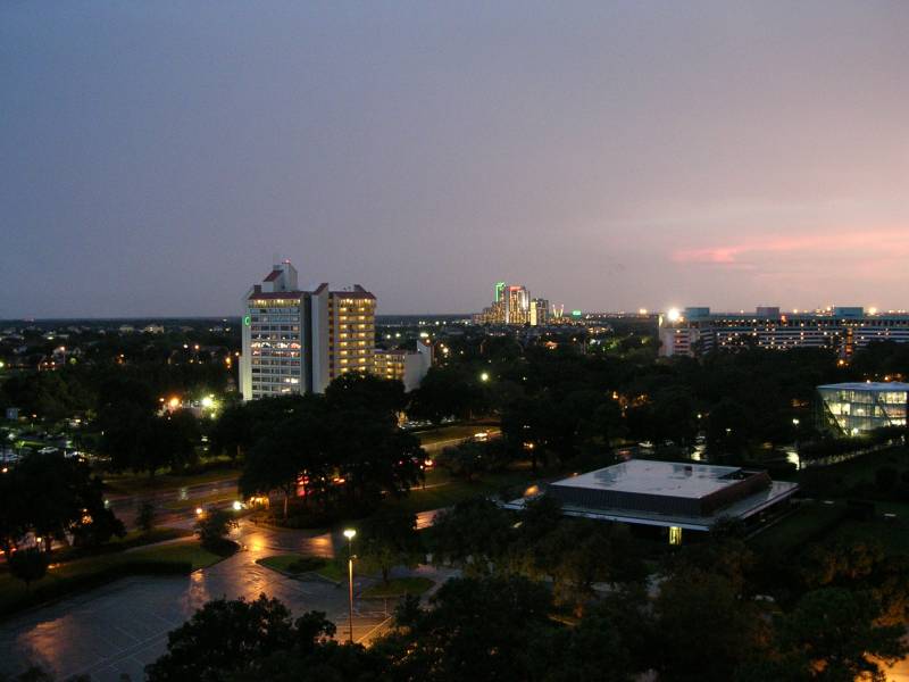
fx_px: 998
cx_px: 454
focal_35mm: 38
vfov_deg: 37.7
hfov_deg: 49.0
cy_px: 341
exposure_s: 1/3.3
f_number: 2.8
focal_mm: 5.8
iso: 400
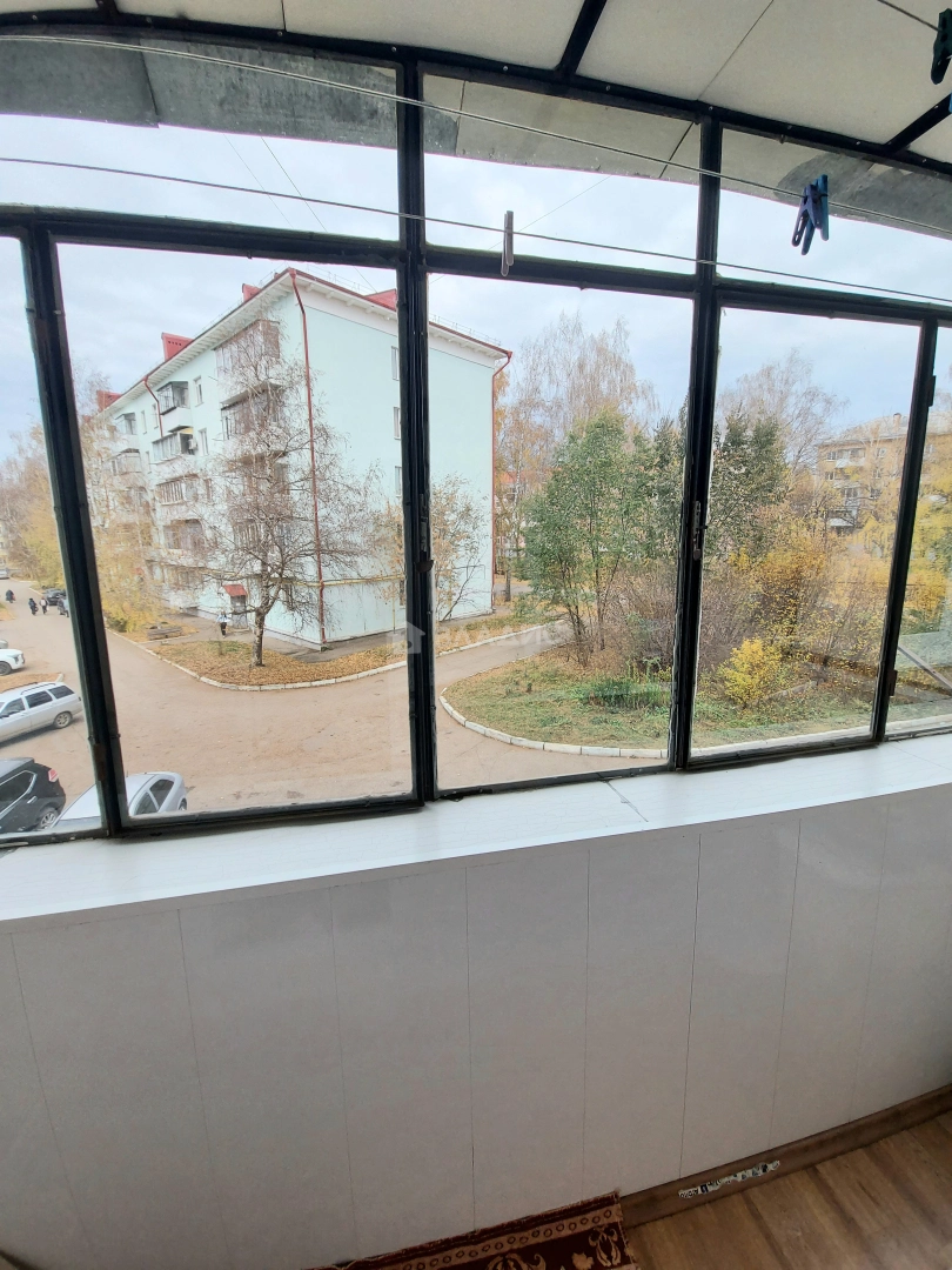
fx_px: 477
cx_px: 476
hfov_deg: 89.9
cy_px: 635
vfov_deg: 106.2
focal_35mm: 13
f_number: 2.2
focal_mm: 1.74
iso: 50
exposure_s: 1/417
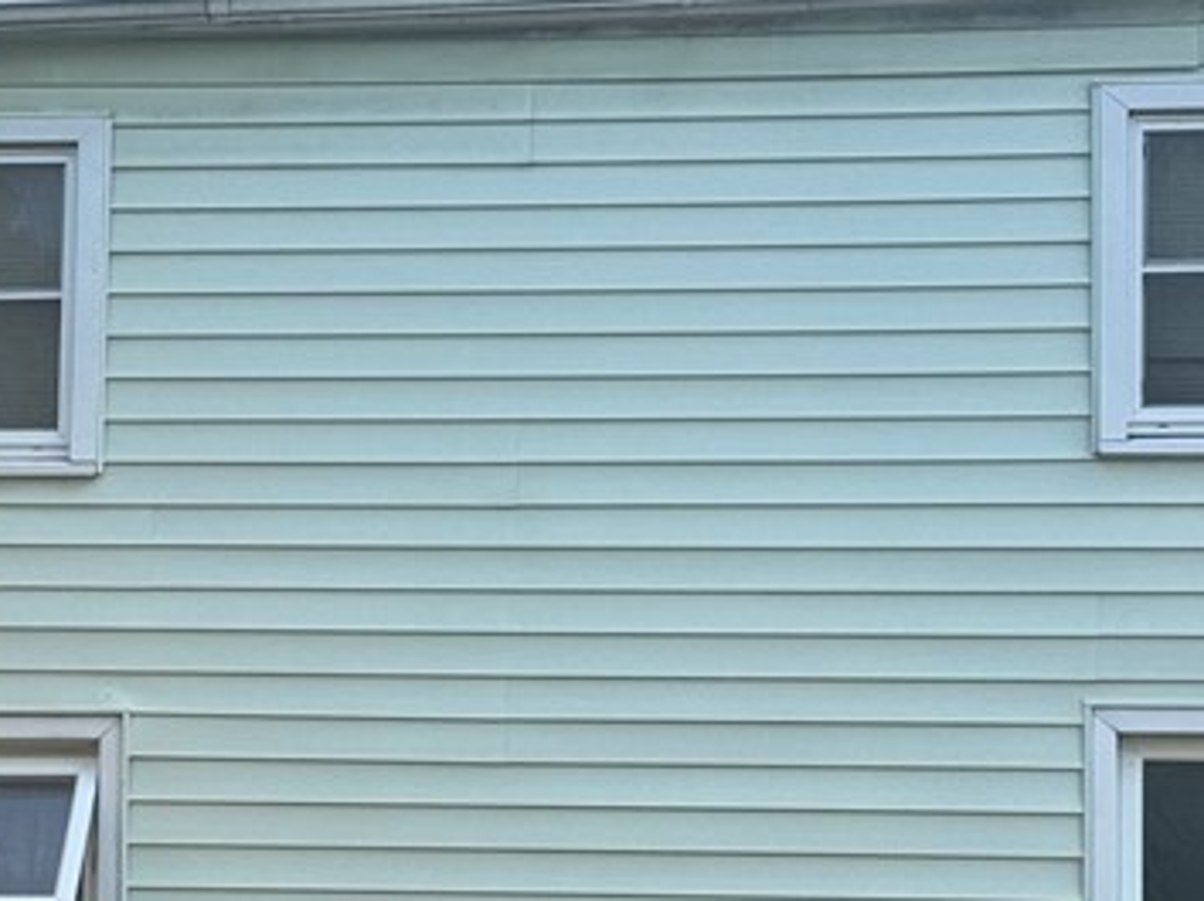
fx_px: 4831
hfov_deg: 14.1
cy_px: 731
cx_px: 224
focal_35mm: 139
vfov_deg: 10.6
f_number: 1.78
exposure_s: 1/700
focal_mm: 6.76
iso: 64
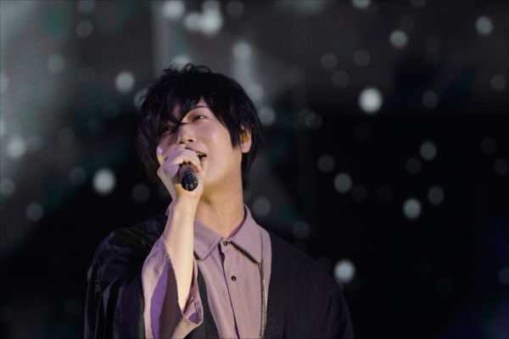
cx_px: 254
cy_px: 170
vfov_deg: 5.0
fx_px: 3916
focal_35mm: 277
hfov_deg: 7.4
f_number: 4
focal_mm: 185
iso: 1600
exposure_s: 1/1250
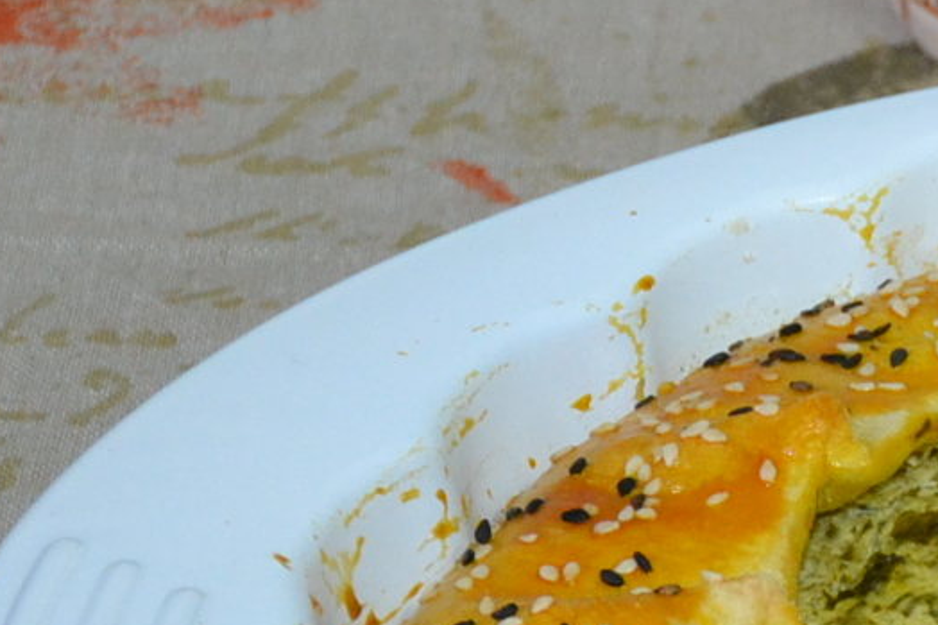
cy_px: 509
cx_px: 1812
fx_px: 8934
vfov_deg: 4.0
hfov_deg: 5.9
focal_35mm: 343
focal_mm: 52
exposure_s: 1/60
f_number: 4.8
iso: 1600
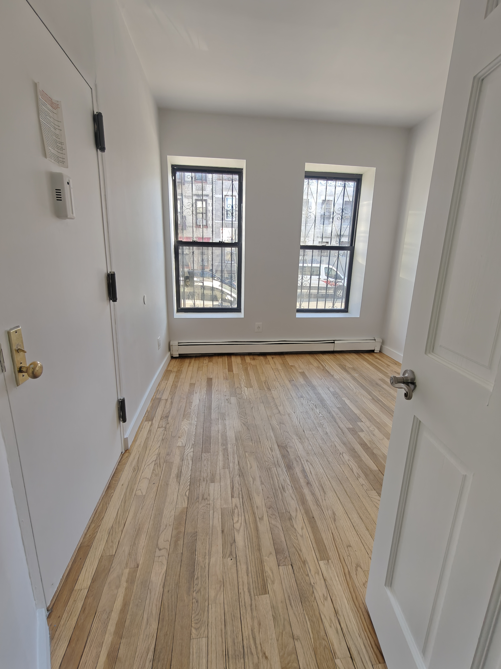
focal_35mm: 15
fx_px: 289
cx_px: 250
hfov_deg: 81.7
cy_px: 334
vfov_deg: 98.2
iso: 1250
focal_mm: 2.3
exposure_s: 1/63
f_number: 2
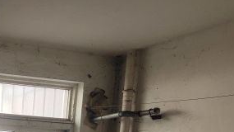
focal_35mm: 110
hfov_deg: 18.1
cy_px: 232
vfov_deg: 10.4
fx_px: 682
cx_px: -71
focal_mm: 4.74
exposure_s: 1/100
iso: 276
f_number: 1.79
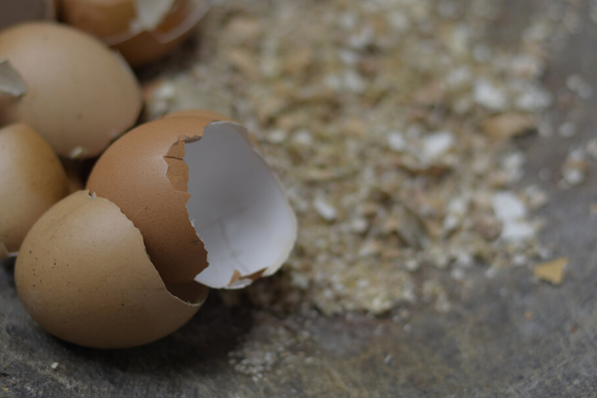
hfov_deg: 23.9
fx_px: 1410
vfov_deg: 16.1
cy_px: 210
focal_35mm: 85
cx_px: 268
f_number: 2.5
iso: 100
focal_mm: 50
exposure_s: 1/640
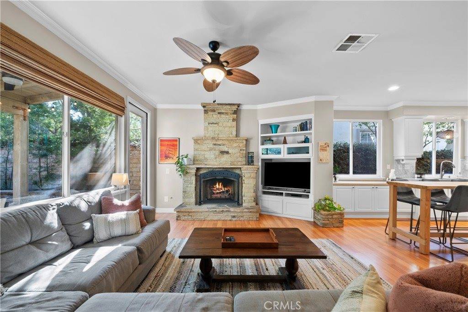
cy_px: 156
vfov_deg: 85.4
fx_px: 169
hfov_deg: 108.3
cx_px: 234
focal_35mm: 13
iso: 250
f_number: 9
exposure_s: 1
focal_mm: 13
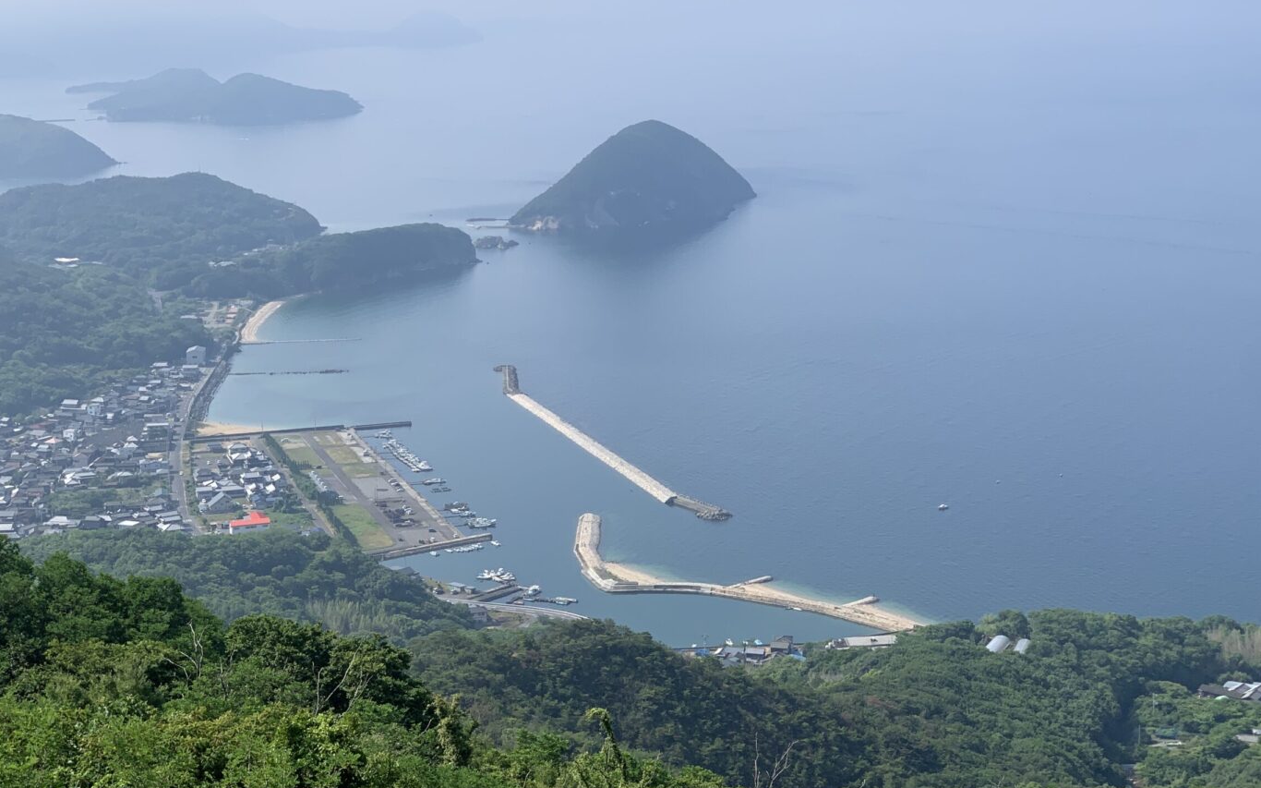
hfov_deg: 32.9
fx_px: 2130
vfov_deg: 20.9
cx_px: 561
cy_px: 354
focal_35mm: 62
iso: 16
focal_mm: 6
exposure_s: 1/1295
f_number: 2.4
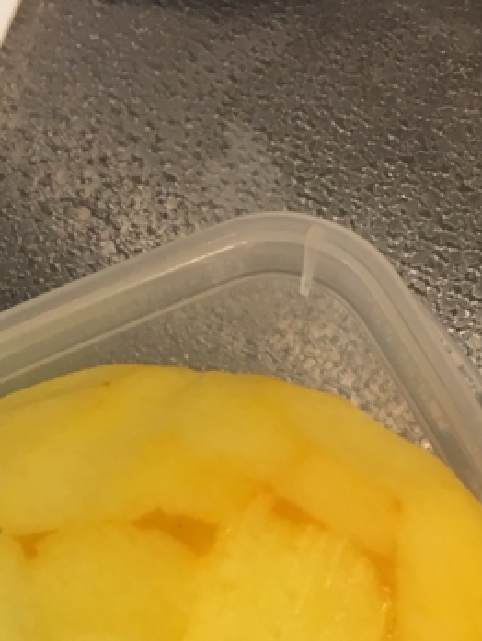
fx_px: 1577
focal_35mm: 85
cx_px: 226
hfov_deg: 17.4
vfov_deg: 21.6
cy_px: 733
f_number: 2.2
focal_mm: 4.15
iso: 50
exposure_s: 1/30
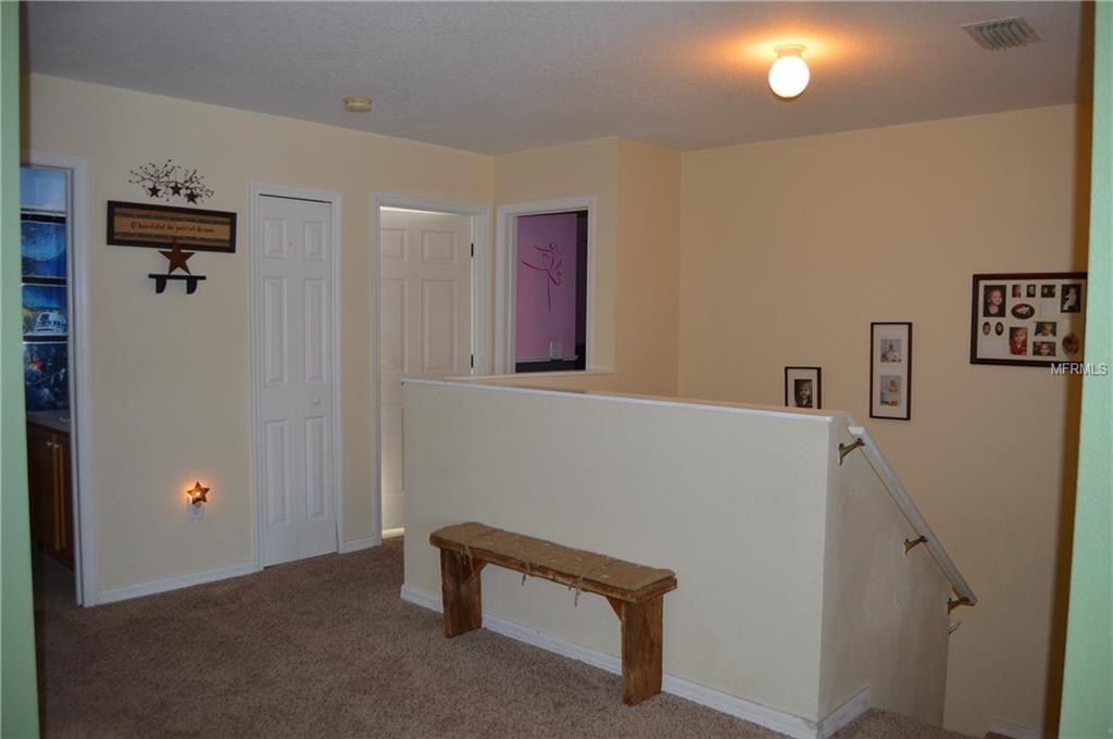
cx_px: 556
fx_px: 834
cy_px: 370
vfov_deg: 47.8
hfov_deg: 67.4
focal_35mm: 27
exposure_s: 1/60
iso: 400
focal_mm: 18
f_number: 4
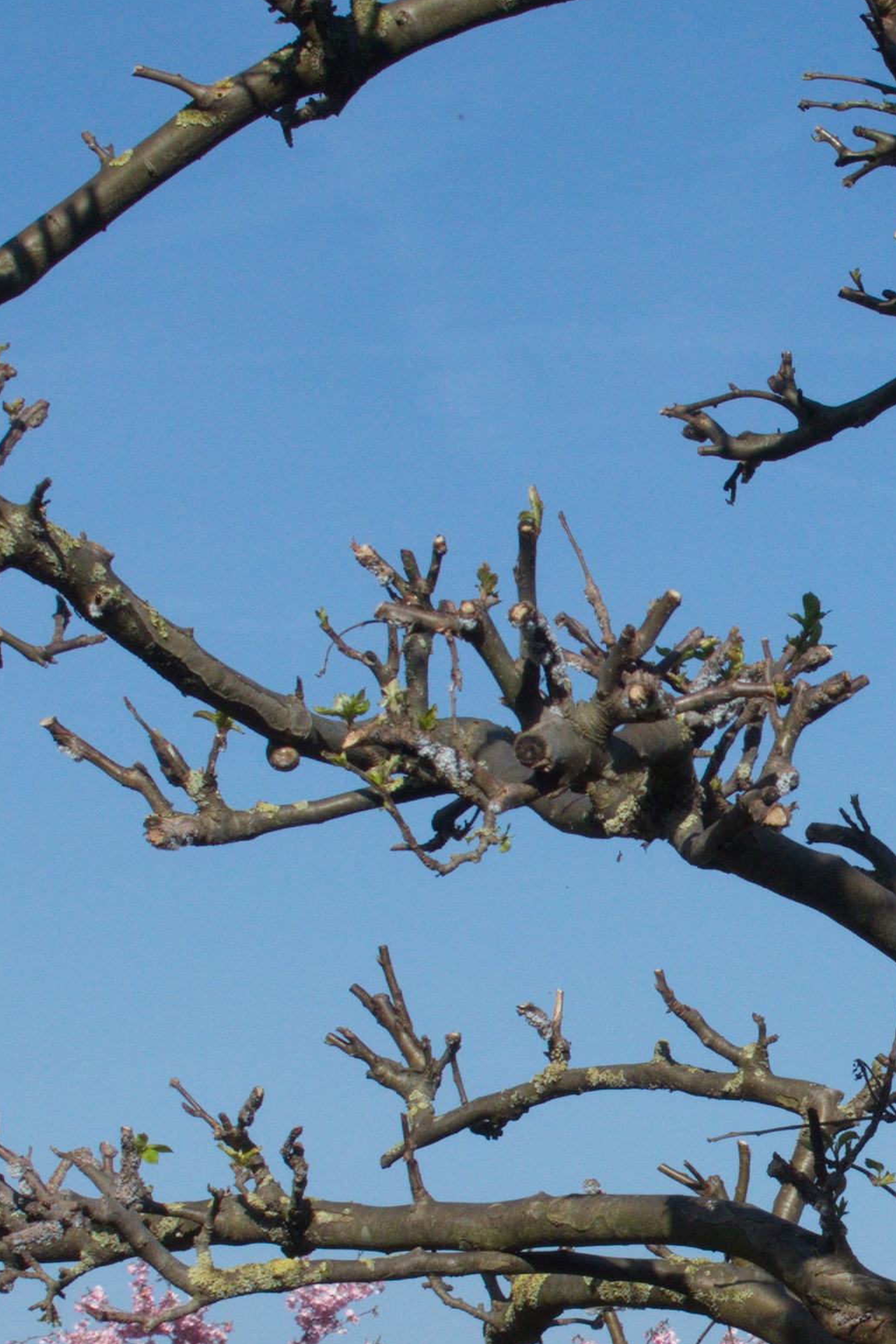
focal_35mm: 171
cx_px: 1131
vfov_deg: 12.0
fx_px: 6384
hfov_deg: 7.9
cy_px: 1144
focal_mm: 17.55
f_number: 5.6
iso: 200
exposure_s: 1/1000
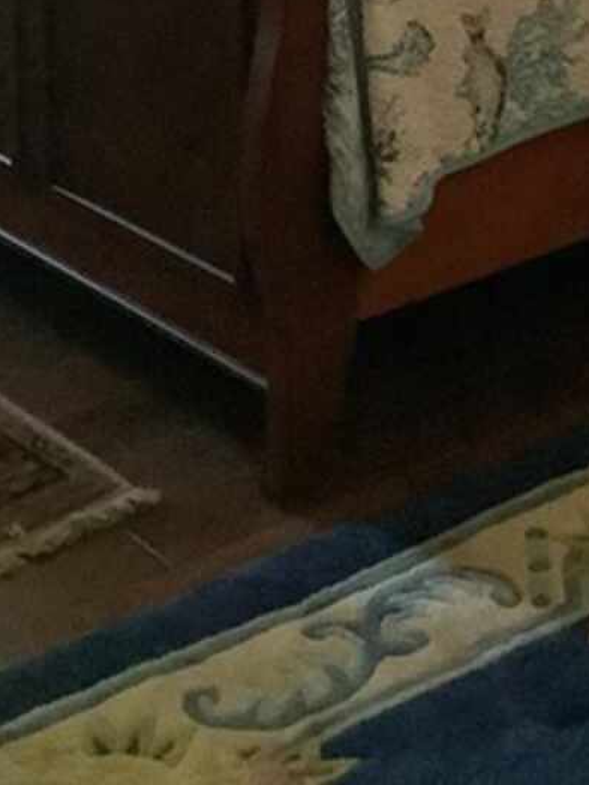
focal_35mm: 101
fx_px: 2291
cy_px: -322
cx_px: 453
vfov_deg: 17.8
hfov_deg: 14.6
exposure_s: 1/24
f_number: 2.4
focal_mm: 3.3
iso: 640
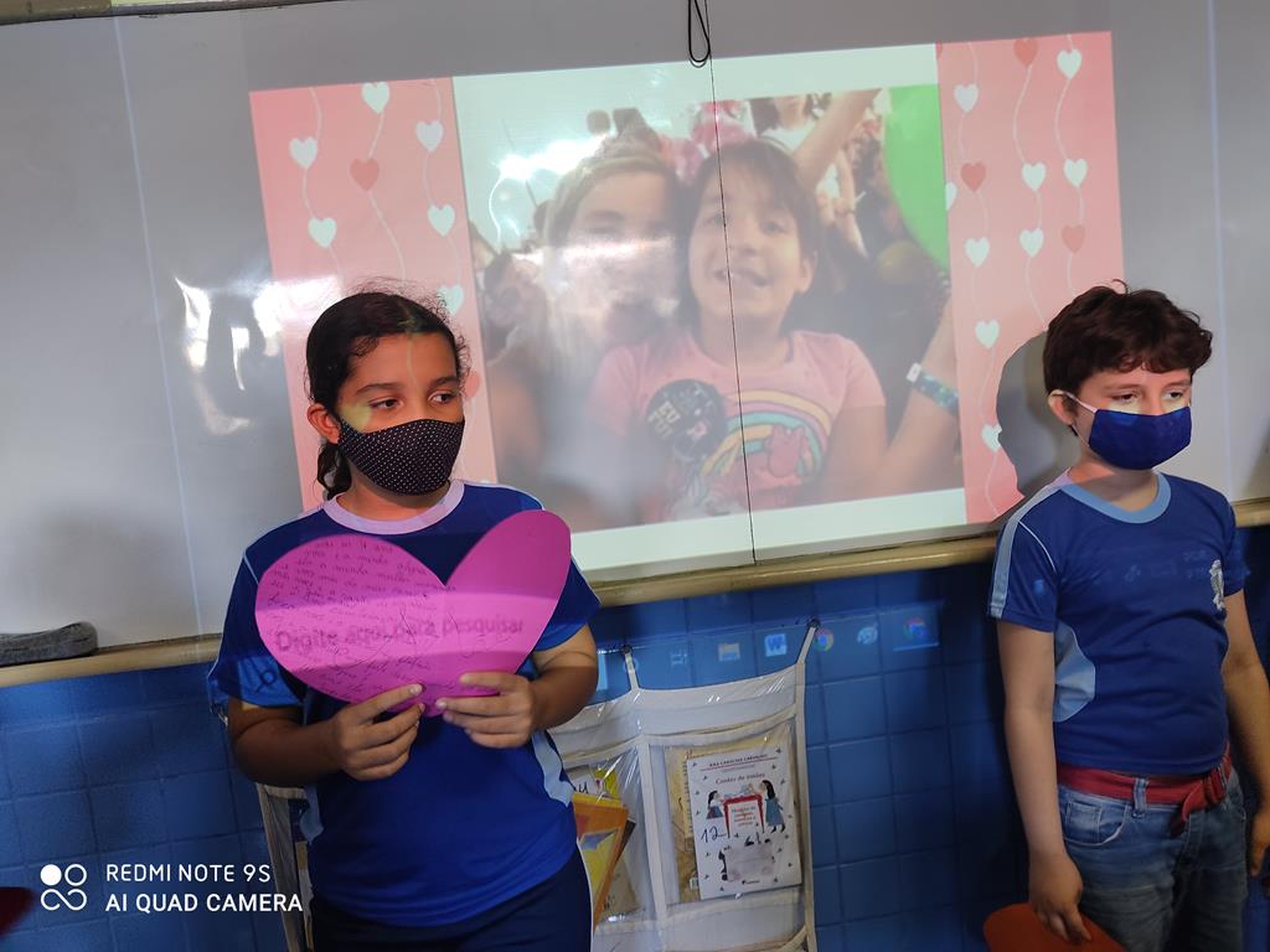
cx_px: 635
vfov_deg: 53.1
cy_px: 476
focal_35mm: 26
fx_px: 954
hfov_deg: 67.3
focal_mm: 4.74
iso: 234
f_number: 1.79
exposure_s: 1/30
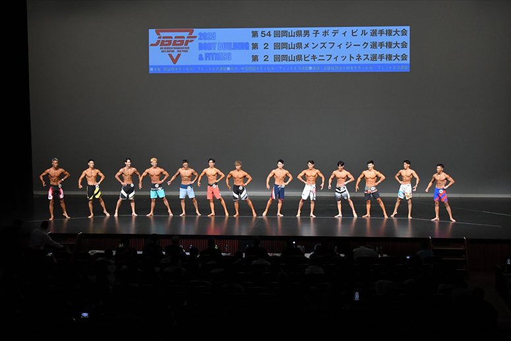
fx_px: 894
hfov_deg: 31.9
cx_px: 256
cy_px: 170
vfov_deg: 21.6
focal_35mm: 63
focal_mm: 42
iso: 4000
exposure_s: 1/400
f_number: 5.6
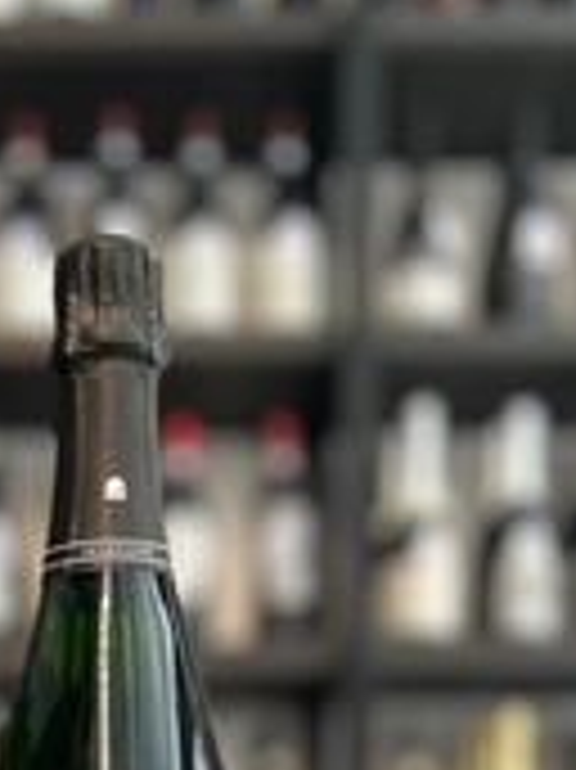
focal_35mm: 65
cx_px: 94
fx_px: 1444
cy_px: 907
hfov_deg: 22.2
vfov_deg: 26.7
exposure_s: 1/50
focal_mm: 5.7
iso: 200
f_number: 1.5
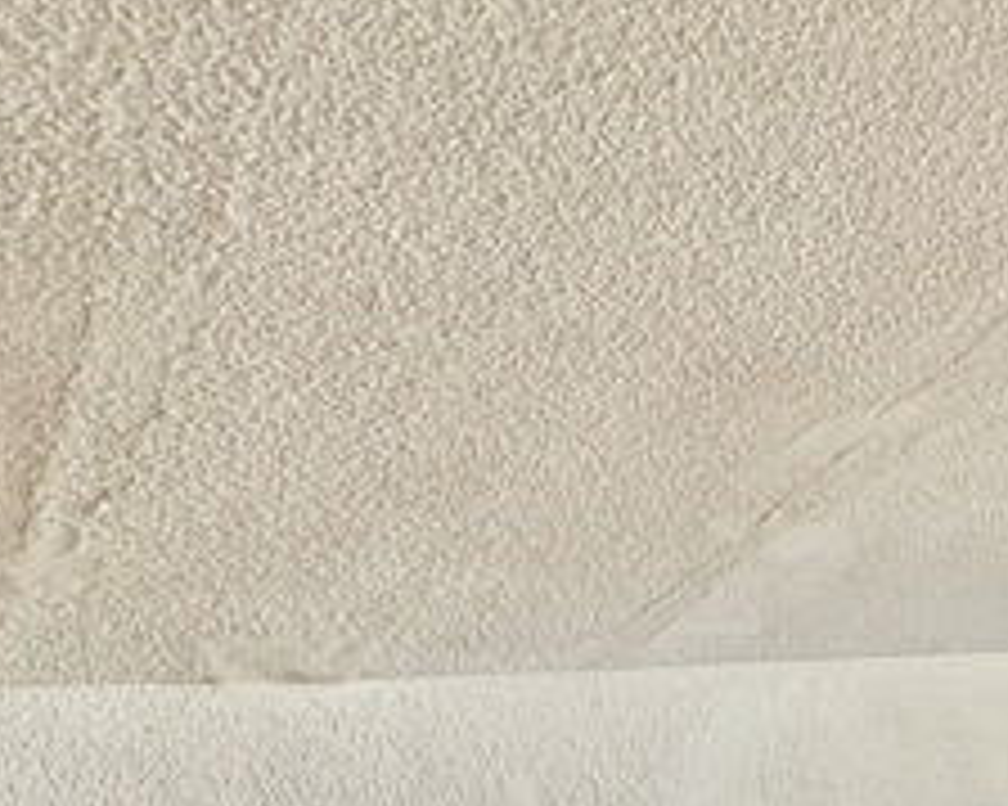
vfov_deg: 29.4
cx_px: 1334
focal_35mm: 43
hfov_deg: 31.9
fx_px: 1282
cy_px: 995
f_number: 2.2
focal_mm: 2.22
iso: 200
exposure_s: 1/50
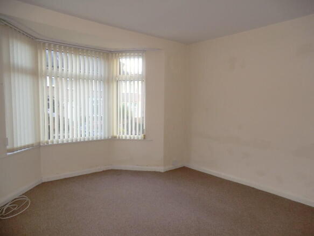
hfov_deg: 71.6
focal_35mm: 24
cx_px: 157
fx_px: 218
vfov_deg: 56.8
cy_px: 118
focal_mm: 4.3
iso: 200
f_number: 3.2
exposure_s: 1/60
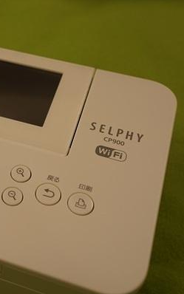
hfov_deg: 20.7
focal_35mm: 59
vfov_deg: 34.5
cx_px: -30
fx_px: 473
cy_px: 156
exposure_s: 1/60
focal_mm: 24
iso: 640
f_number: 4
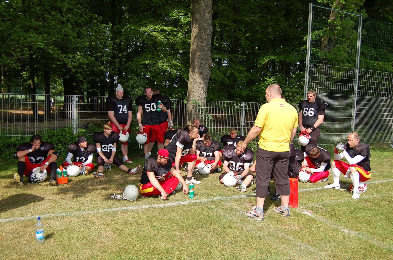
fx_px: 360
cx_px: 196
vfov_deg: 39.8
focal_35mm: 33
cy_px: 130
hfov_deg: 57.3
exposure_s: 1/1000
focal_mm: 22
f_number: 4
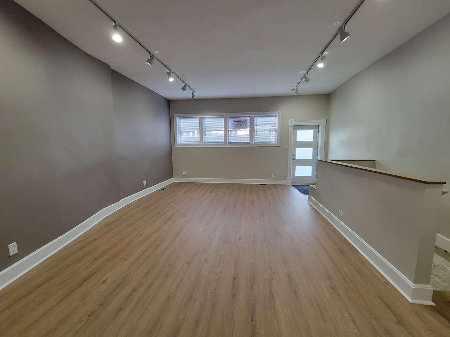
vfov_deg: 89.9
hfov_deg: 106.2
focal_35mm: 13
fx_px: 169
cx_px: 225
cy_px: 168
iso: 400
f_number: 2.2
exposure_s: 1/60
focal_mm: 2.2
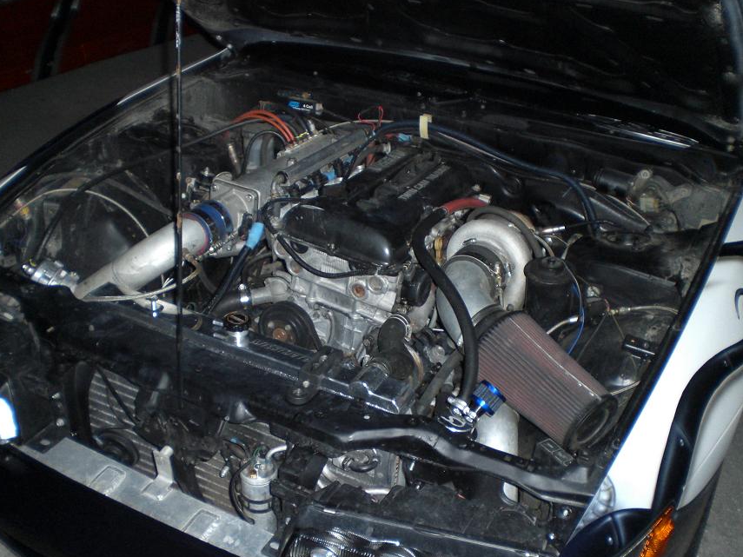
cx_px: 366
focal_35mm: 41
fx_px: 880
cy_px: 292
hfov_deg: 45.8
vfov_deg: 35.1
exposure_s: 1/60
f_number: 3.1
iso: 200
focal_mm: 6.3
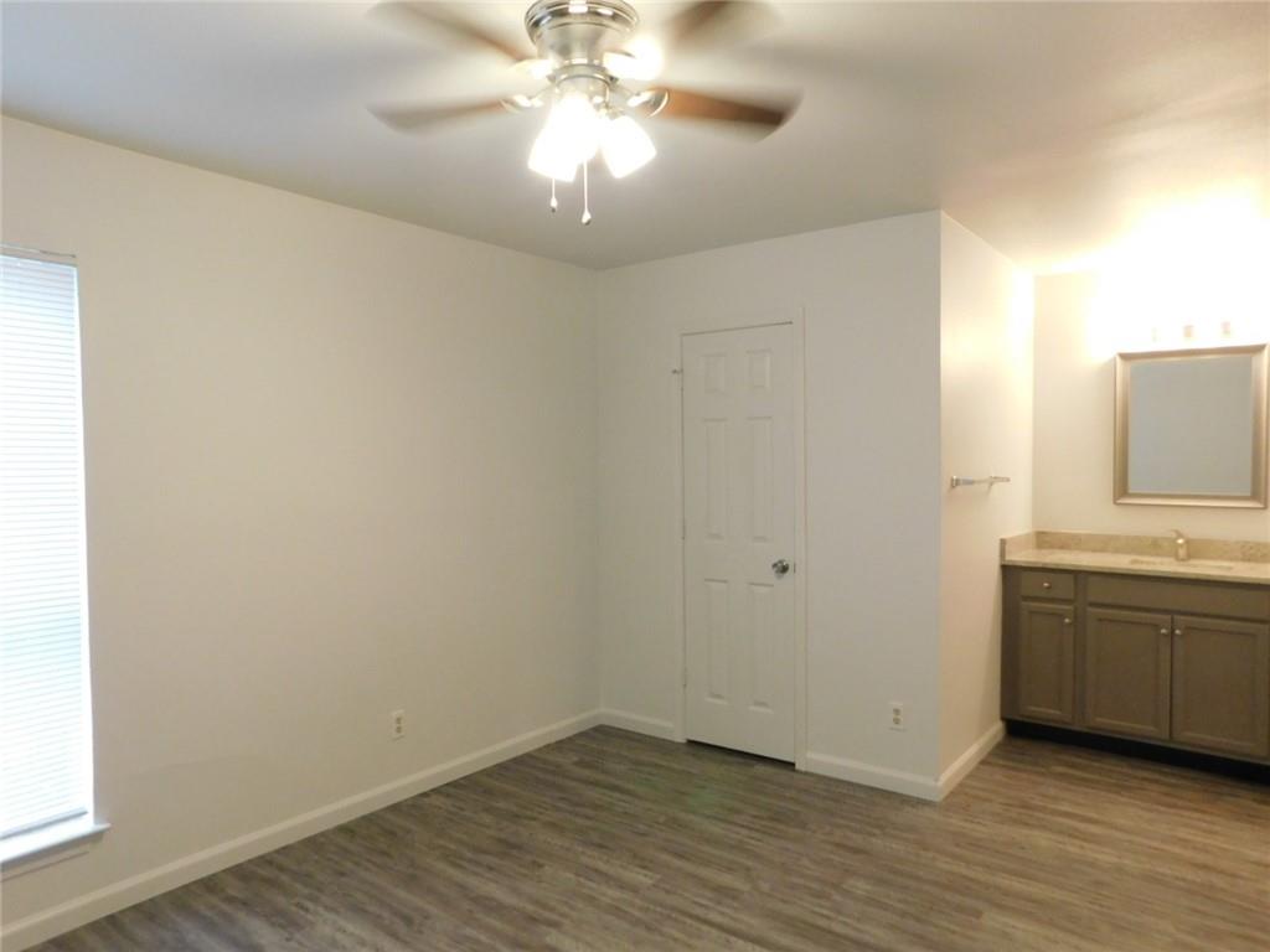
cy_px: 476
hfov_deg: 73.9
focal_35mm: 23
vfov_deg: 58.9
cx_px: 635
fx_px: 844
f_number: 3
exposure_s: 1/30
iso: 360
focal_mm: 4
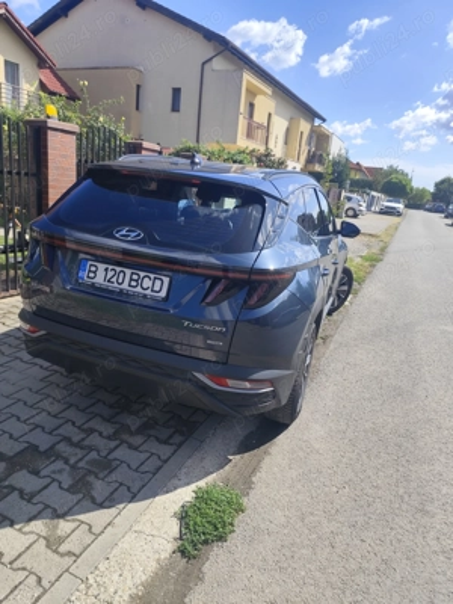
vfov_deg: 73.9
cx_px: 226
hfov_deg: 58.9
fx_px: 401
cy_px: 302
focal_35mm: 23
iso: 50
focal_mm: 6.14
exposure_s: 1/1042
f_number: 1.65
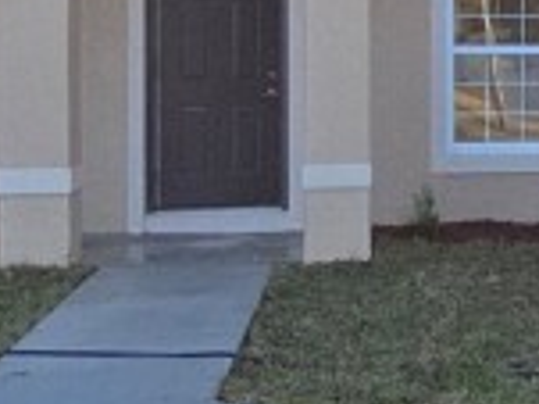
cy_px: 75
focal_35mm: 88
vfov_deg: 16.6
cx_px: 710
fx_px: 1369
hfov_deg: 20.3
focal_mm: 2.2
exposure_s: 1/411
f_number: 2.2
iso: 50
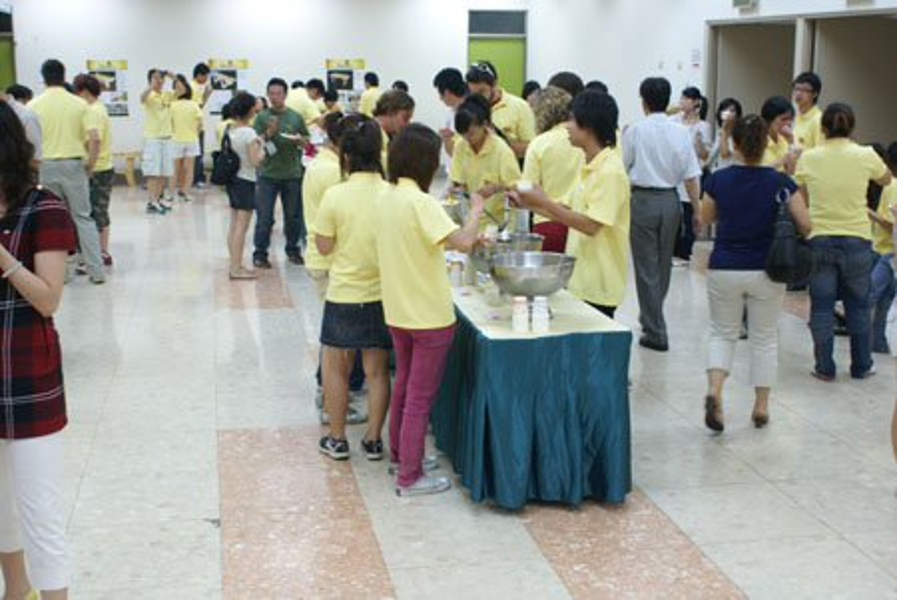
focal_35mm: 45
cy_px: 300
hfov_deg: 43.6
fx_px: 1122
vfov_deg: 29.9
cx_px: 448
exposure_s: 1/30
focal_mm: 30
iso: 400
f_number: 5
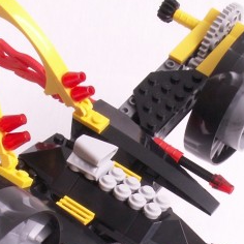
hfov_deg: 14.2
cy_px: 221
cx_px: 138
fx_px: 981
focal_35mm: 123
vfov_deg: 14.0
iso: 50
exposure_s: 1/1.25
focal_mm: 6.84
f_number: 8
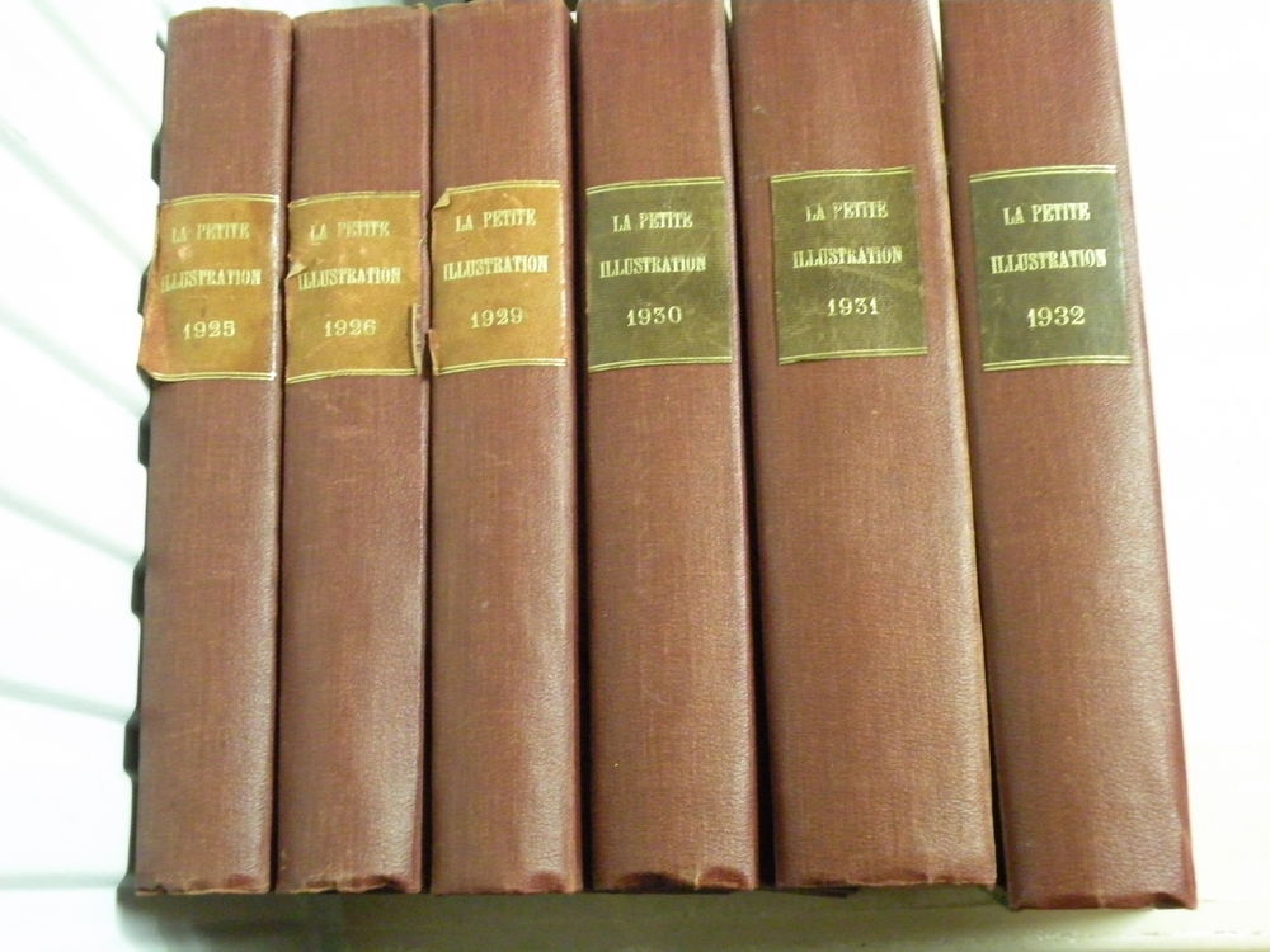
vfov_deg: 34.3
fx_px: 1541
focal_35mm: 42
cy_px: 476
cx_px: 635
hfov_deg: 44.8
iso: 800
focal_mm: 7.4
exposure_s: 1/6.9
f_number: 3.2
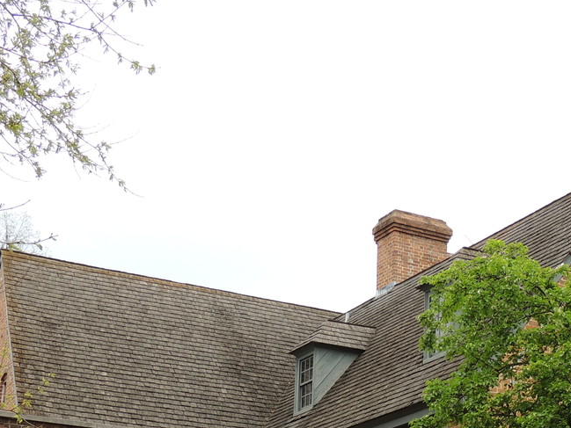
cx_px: 351
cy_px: 400
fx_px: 1138
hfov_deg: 28.1
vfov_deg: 20.8
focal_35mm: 69
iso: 100
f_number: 3.3
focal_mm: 6.2
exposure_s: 1/500
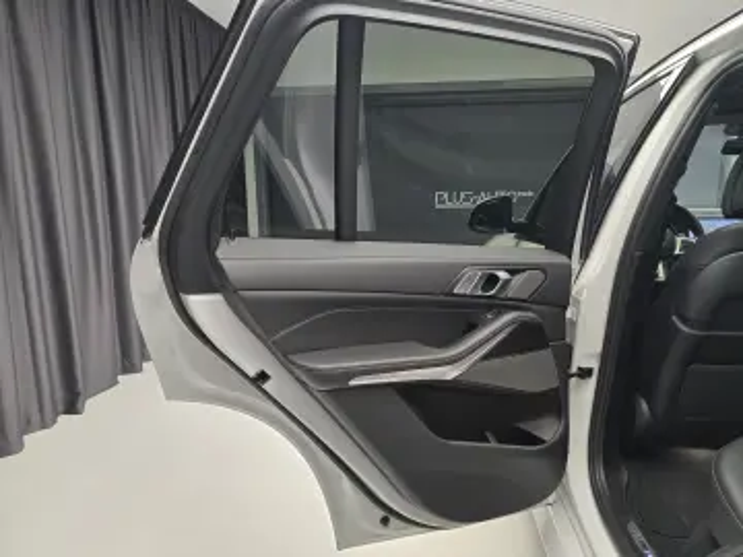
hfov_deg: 73.9
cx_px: 372
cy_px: 278
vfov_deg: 58.9
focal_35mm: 23
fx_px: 494
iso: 200
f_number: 1.7
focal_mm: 6.3
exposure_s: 1/120
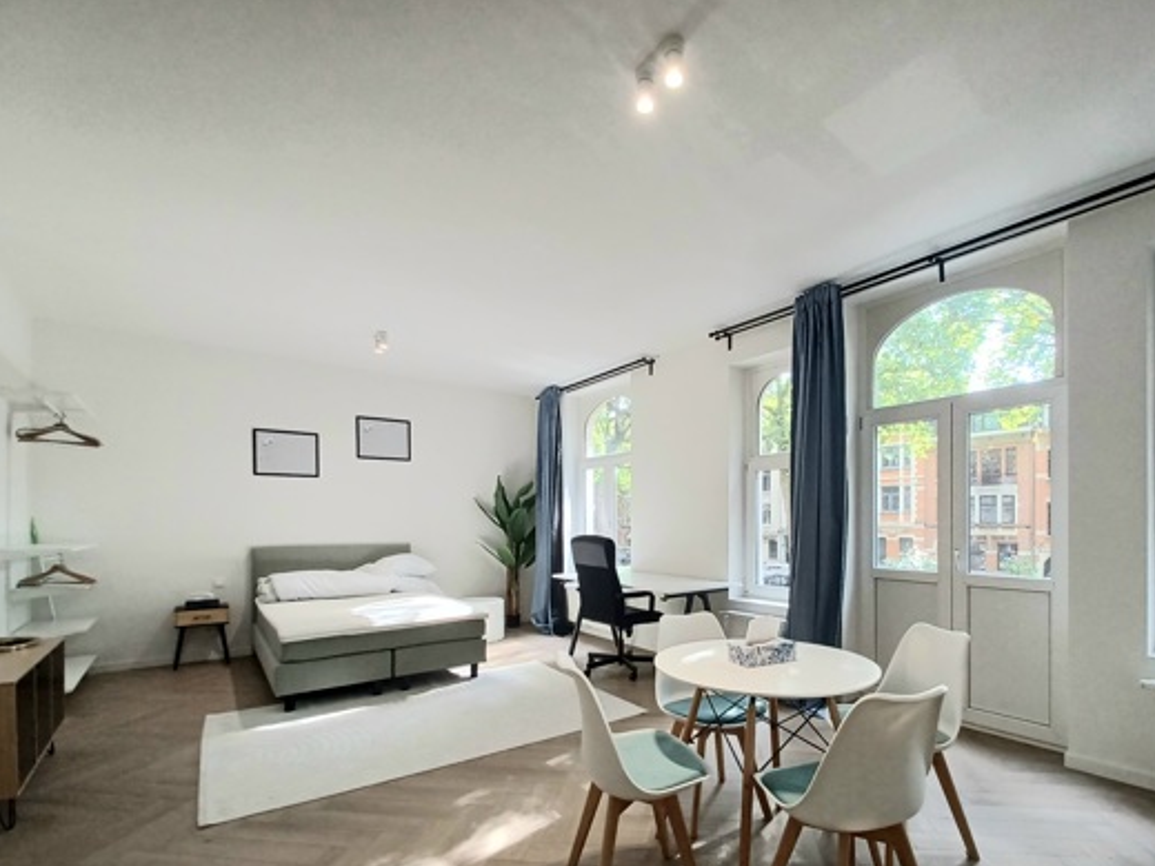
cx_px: 617
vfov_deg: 77.2
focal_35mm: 16
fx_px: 534
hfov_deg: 94.4
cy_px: 520
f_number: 2.2
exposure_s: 1/50
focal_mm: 1.42
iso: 80
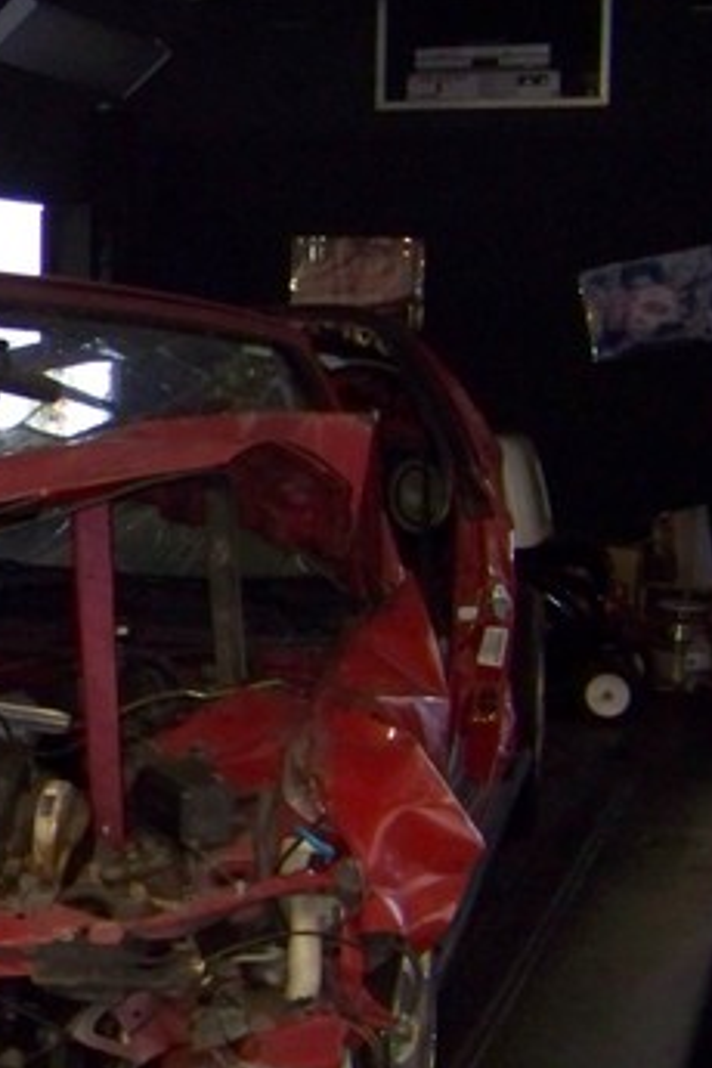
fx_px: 2254
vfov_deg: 26.6
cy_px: 549
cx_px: -251
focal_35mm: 76
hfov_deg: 16.8
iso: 400
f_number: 2.8
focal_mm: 5.85
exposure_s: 1/30
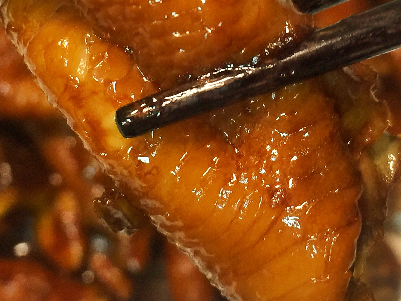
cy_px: 48
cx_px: 163
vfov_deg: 19.4
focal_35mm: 75
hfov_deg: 25.9
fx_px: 869
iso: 80
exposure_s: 1/15
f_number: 2.2
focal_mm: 4.15
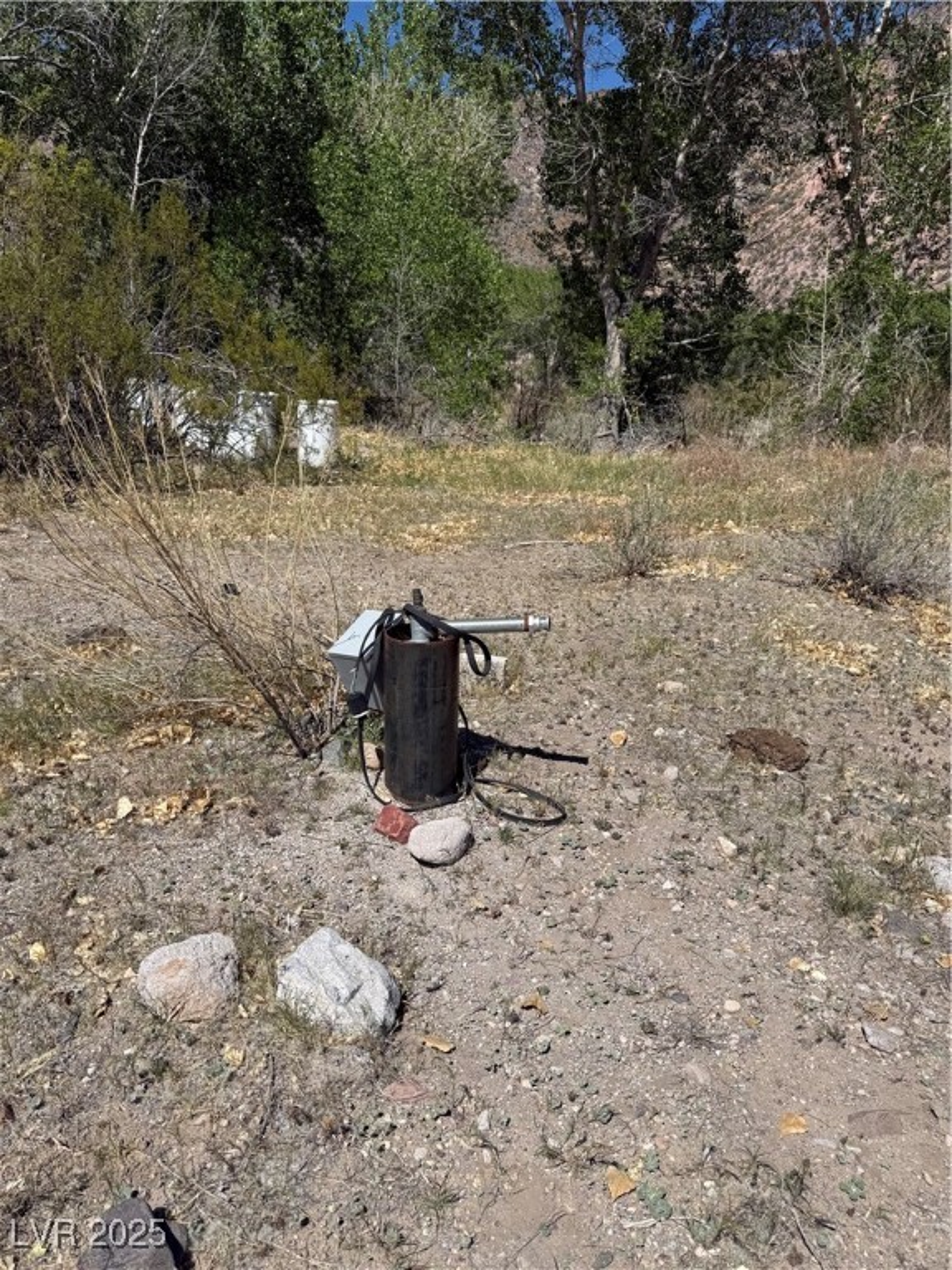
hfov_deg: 56.8
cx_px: 476
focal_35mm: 24
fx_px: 880
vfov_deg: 71.6
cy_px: 635
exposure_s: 1/7353
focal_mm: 6.76
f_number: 1.78
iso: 80
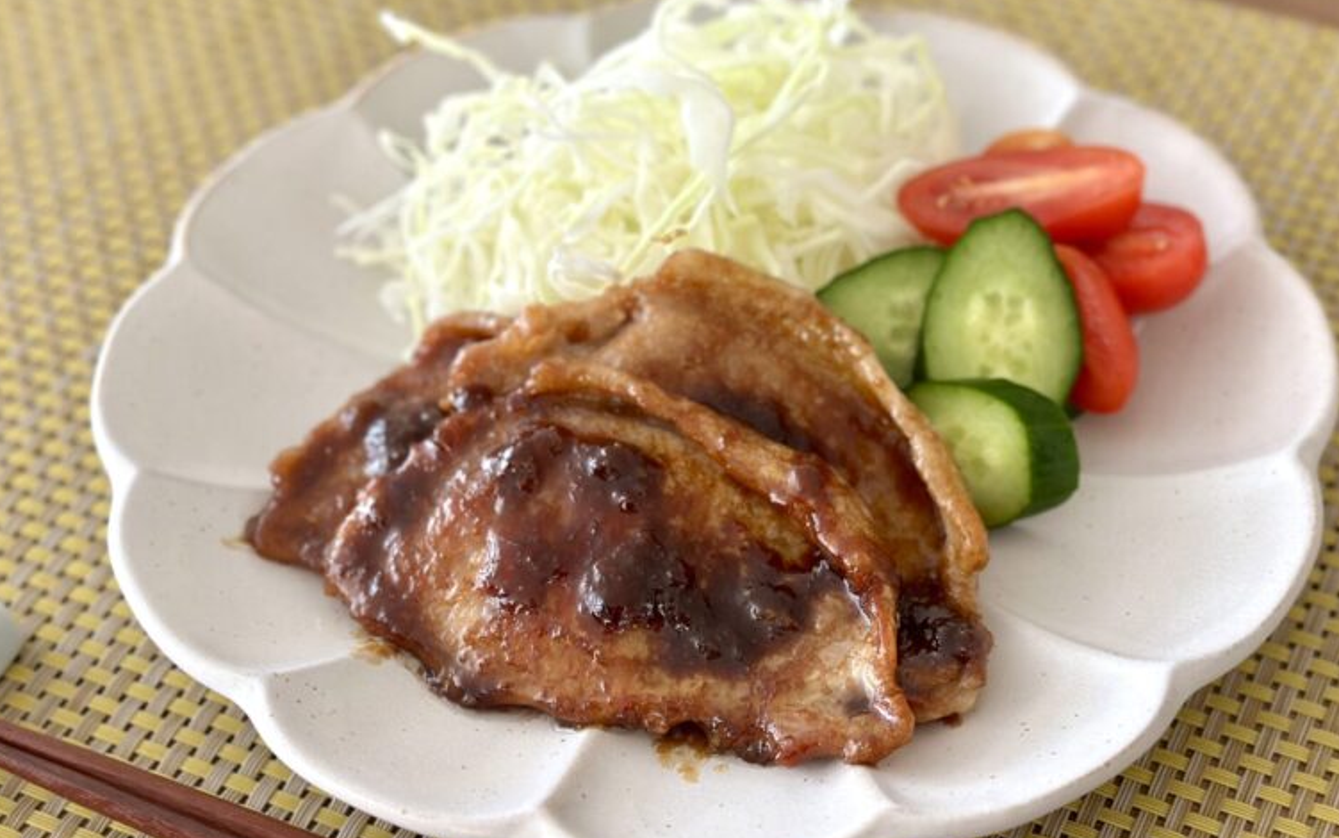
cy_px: 460
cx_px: 661
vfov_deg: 24.9
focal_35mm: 52
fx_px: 1898
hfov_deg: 38.9
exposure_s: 1/94
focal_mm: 6.86
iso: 125
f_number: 1.78
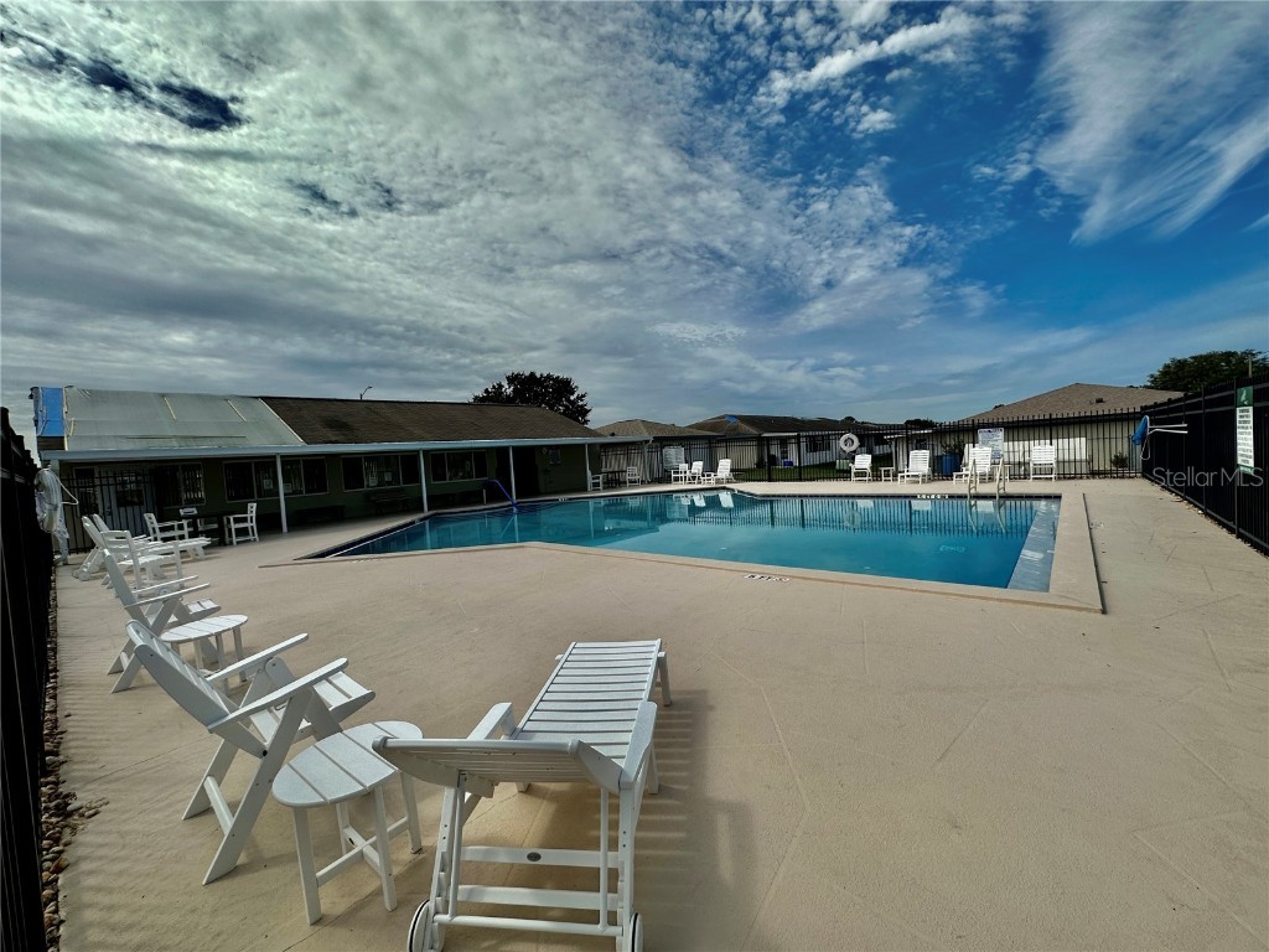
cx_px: 634
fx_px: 513
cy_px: 476
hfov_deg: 102.1
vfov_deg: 85.7
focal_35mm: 14
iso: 50
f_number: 2.2
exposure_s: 1/4464
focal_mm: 2.22
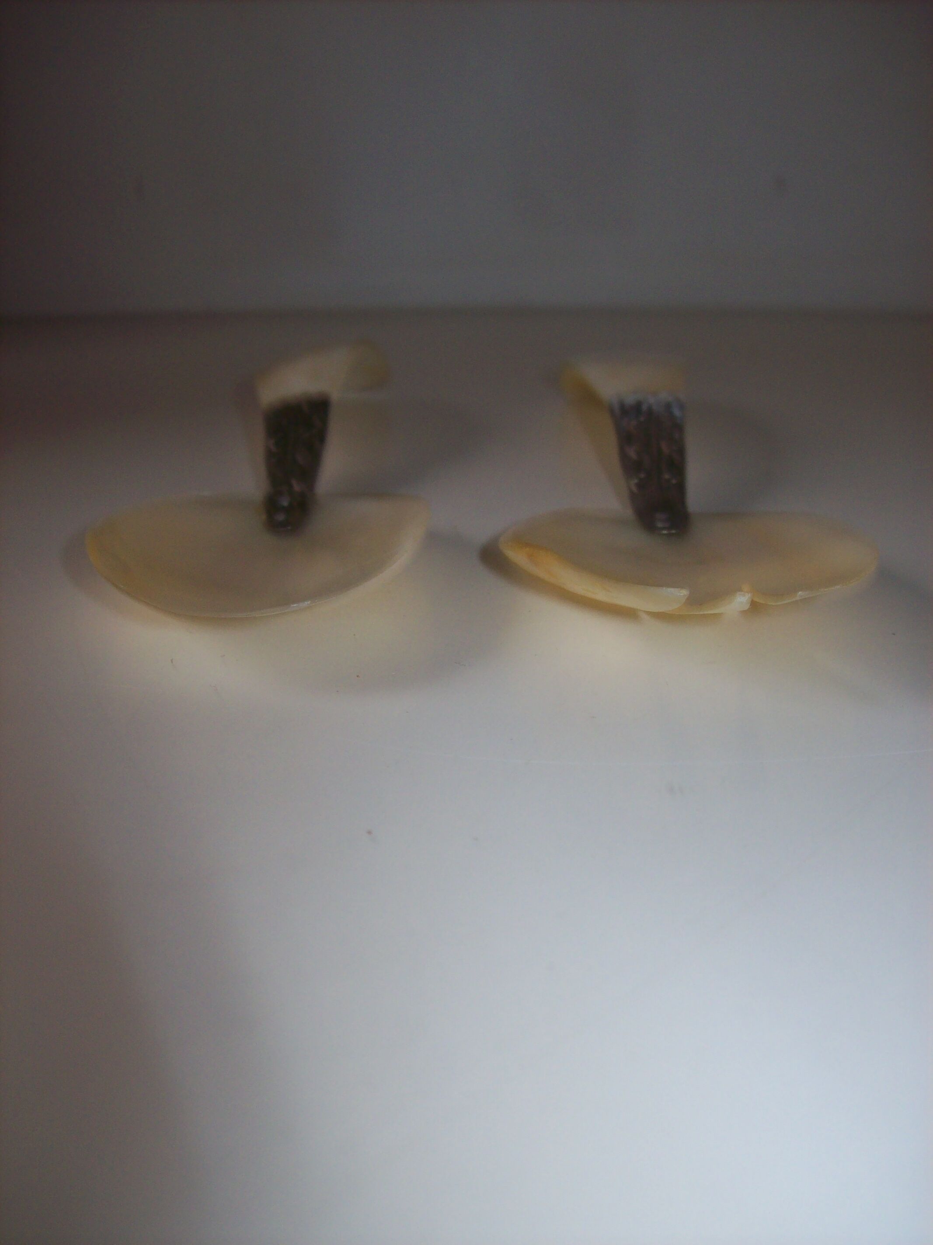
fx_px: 1295
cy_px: 622
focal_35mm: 36
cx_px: 466
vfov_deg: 51.4
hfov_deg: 39.6
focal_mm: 6
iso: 80
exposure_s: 1/64
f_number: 2.7
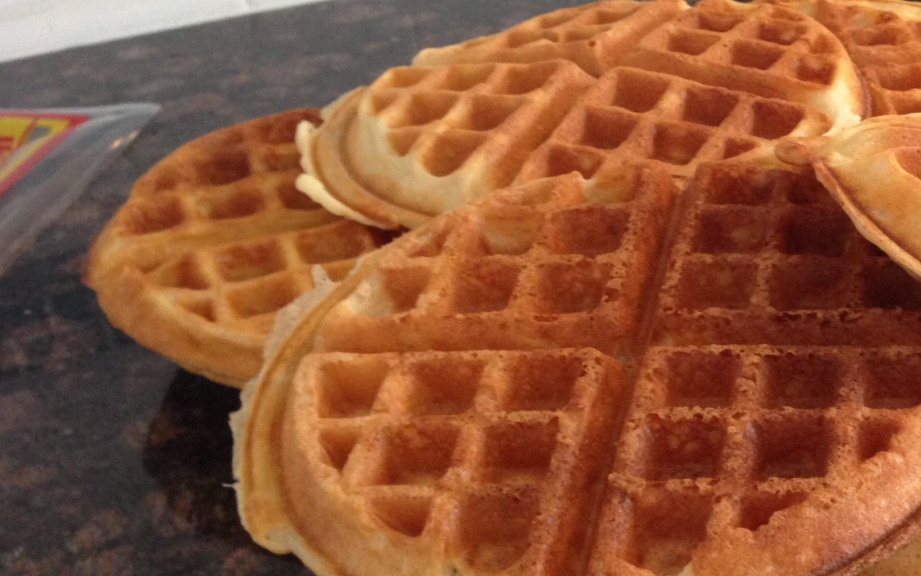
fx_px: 1607
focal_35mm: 64
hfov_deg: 30.6
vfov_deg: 20.3
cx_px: 827
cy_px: 355
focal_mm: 4.12
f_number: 2.4
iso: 160
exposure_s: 1/20
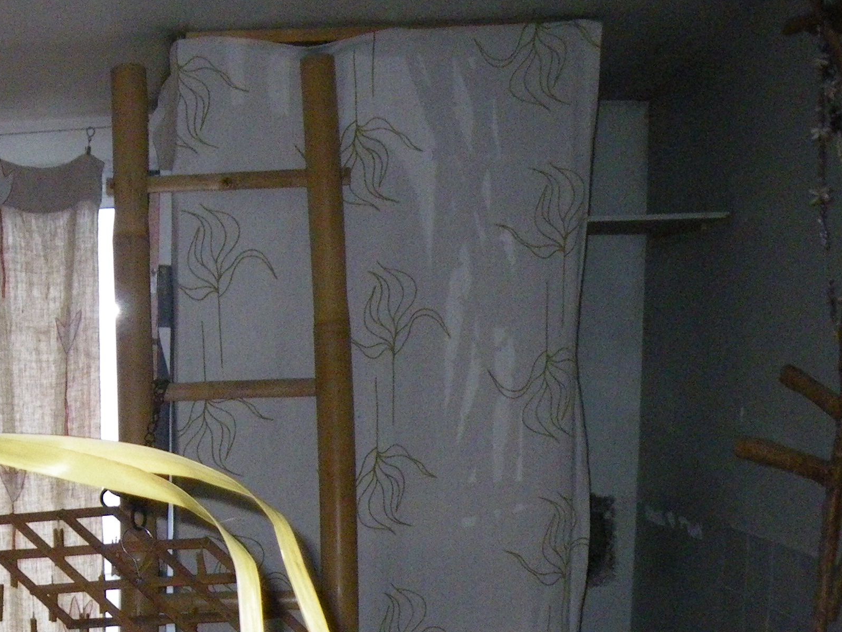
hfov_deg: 27.8
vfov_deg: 21.7
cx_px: -72
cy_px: 696
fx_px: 1557
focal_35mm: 64
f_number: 3.5
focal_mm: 5
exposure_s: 1/50
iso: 400
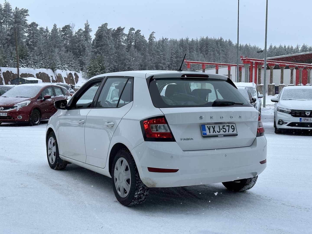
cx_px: 156
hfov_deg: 39.7
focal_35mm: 48
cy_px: 117
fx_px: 433
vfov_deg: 30.3
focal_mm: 6.86
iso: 64
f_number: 1.78
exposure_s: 1/858
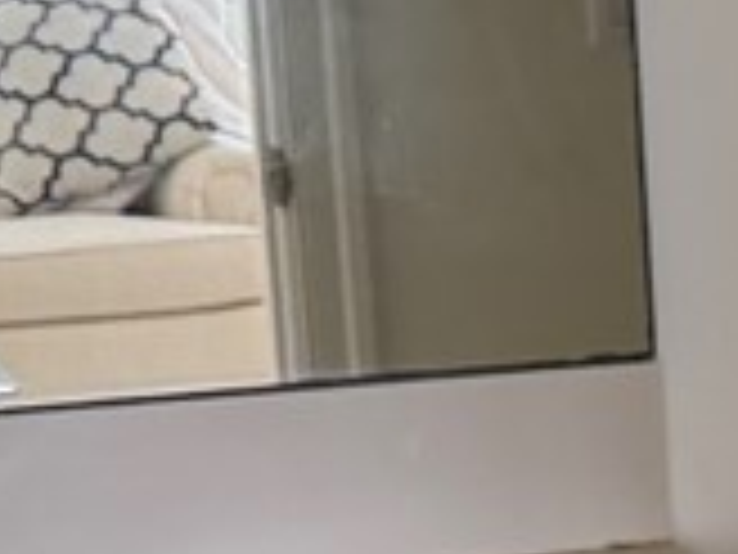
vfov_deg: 9.8
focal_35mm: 150
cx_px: 1845
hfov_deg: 10.9
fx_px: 3198
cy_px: 495
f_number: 1.78
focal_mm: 6.76
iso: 160
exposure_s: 1/121
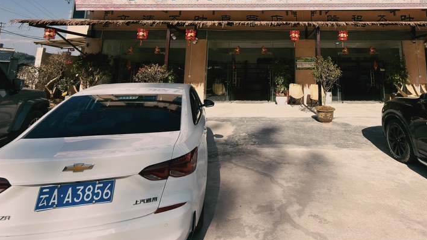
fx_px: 249
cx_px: 275
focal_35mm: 22
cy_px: 26
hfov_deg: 79.2
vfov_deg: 46.7
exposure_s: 1/987
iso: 16
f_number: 2.2
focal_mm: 2.22
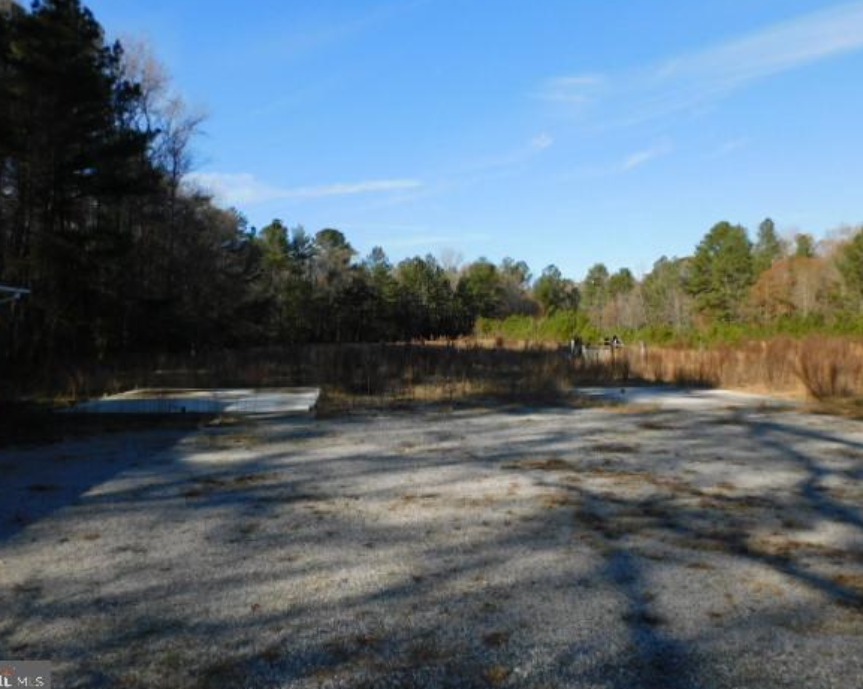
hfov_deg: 66.0
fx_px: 664
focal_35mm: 26
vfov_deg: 54.9
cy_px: 341
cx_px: 413
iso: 125
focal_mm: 4.3
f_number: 3.3
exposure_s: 1/1250
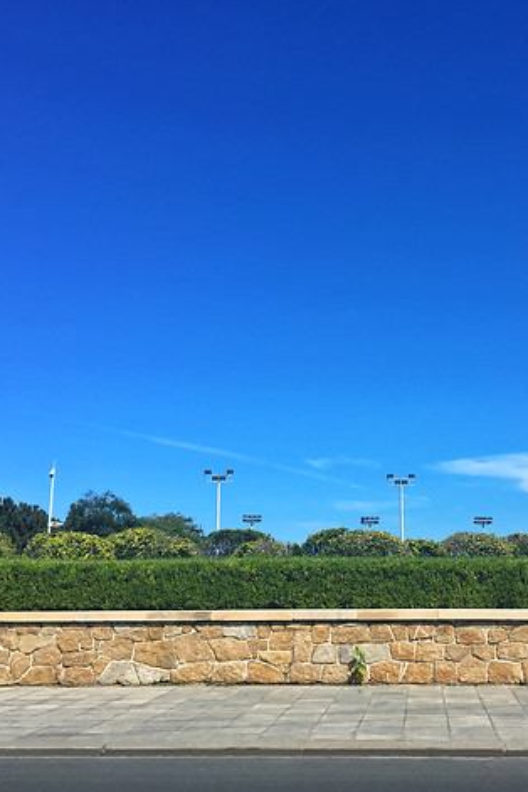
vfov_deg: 47.4
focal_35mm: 41
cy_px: 393
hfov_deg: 32.0
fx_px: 902
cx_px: 399
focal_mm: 4.15
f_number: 2.2
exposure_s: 1/1748
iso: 25
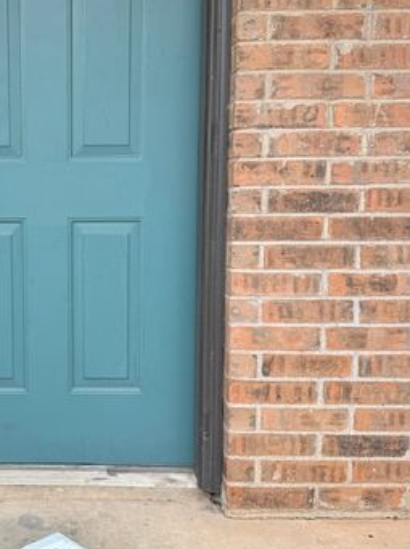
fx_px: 744
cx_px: 55
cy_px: 246
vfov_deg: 40.4
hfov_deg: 29.7
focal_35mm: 47
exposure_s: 1/453
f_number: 1.78
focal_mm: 6.76
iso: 80
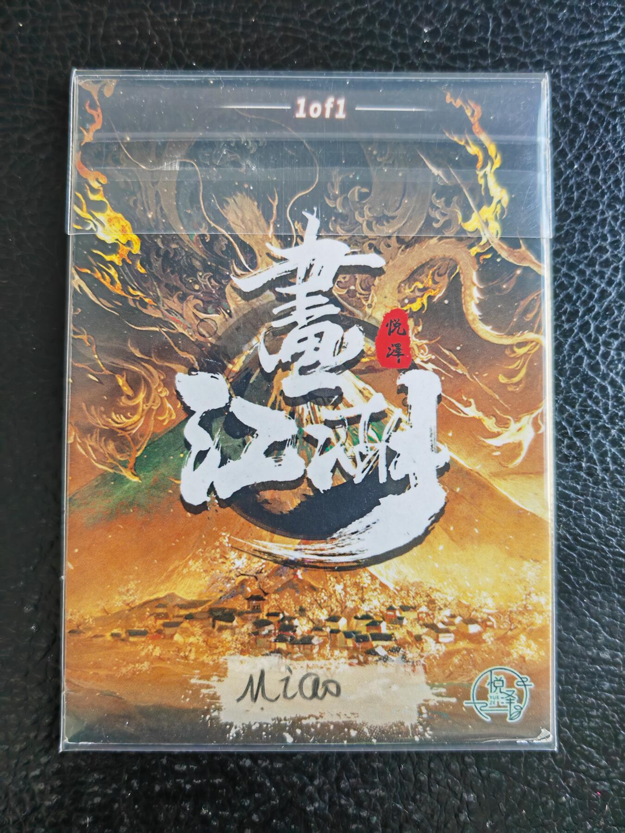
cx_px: 312
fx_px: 650
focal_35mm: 27
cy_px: 416
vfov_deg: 65.3
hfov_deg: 51.4
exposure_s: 1/100
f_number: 1.8
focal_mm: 5.53
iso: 250
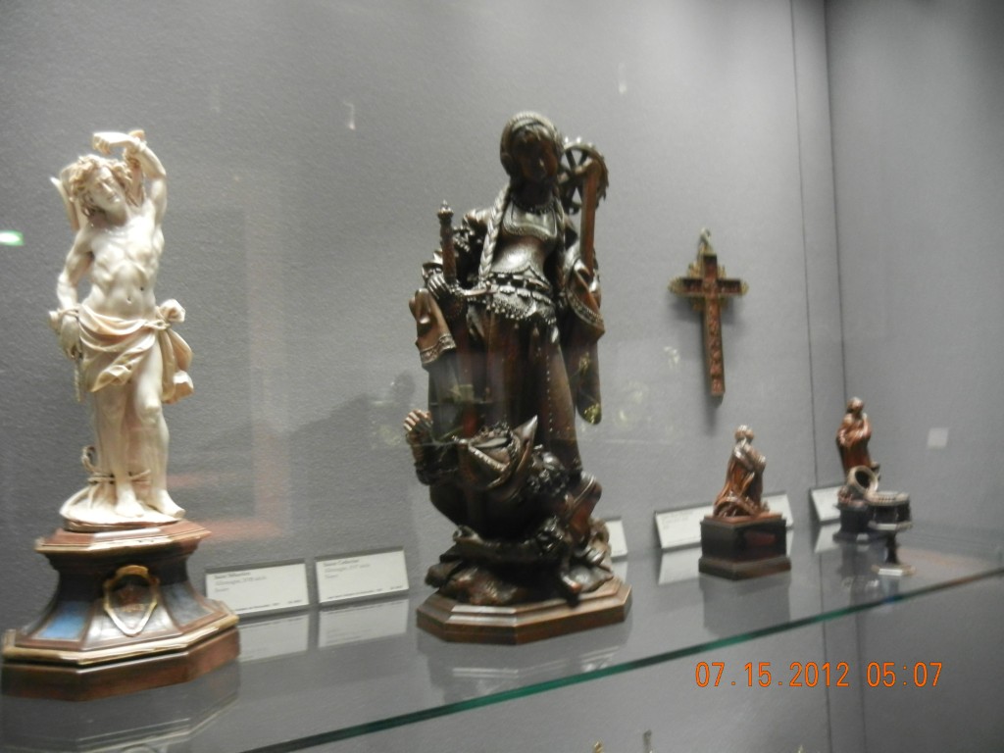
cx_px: 502
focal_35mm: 30
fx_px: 870
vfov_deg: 46.8
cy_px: 376
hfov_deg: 60.0
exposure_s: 1/2.4
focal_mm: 5.4
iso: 200
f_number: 3.5
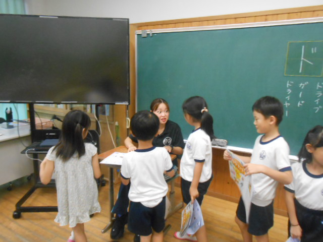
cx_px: 162
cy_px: 121
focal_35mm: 26
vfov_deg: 53.1
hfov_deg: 67.3
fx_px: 243
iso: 800
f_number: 3.5
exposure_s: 1/60
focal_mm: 4.6
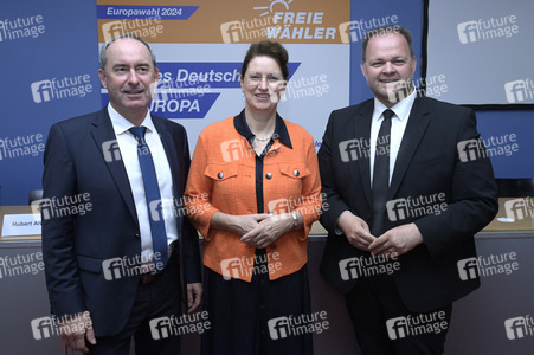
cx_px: 267
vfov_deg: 43.5
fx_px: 445
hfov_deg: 62.0
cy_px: 178
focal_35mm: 30
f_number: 7.1
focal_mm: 30
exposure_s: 1/250
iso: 1000
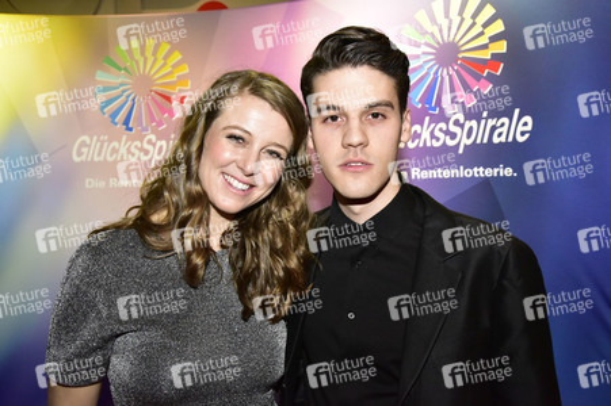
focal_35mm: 38
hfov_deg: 50.7
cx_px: 306
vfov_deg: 35.0
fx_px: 644
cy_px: 203
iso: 8000
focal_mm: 38
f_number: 8
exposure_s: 1/200
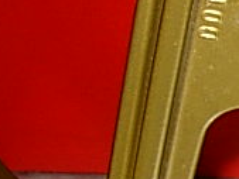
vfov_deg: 6.3
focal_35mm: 230
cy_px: 311
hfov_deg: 7.8
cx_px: 635
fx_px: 1589
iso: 100
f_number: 2.8
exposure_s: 1/64
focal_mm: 7.8
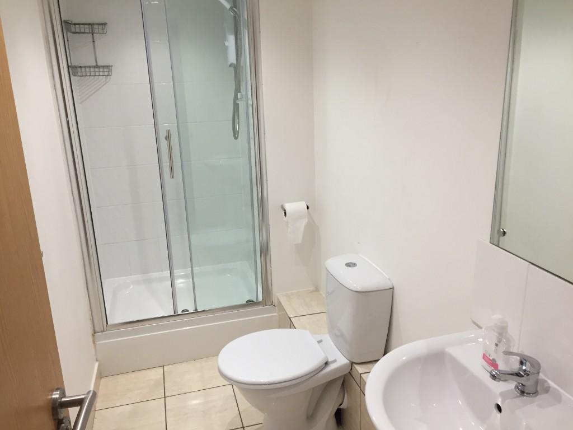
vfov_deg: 48.2
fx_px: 480
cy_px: 215
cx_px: 286
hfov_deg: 61.7
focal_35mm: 29
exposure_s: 1/33
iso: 50
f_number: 2.2
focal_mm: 4.15
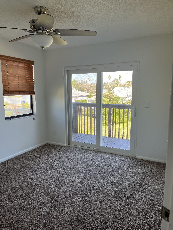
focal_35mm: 26
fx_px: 173
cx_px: 86
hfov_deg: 53.1
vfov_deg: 67.3
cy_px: 115
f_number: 1.6
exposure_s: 1/195
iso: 50
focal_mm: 5.1
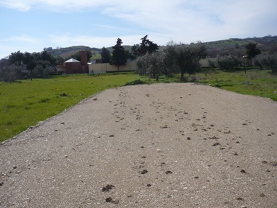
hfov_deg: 52.6
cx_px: 138
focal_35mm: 35
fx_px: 280
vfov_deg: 40.7
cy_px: 104
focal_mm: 5.8
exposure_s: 1/320
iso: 100
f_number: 8
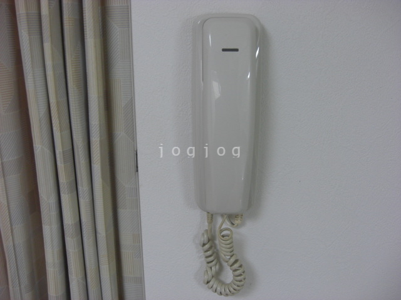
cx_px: 200
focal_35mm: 38
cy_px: 150
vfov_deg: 37.7
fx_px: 440
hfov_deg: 49.0
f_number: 2.8
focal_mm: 7.9
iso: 200
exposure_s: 1/40
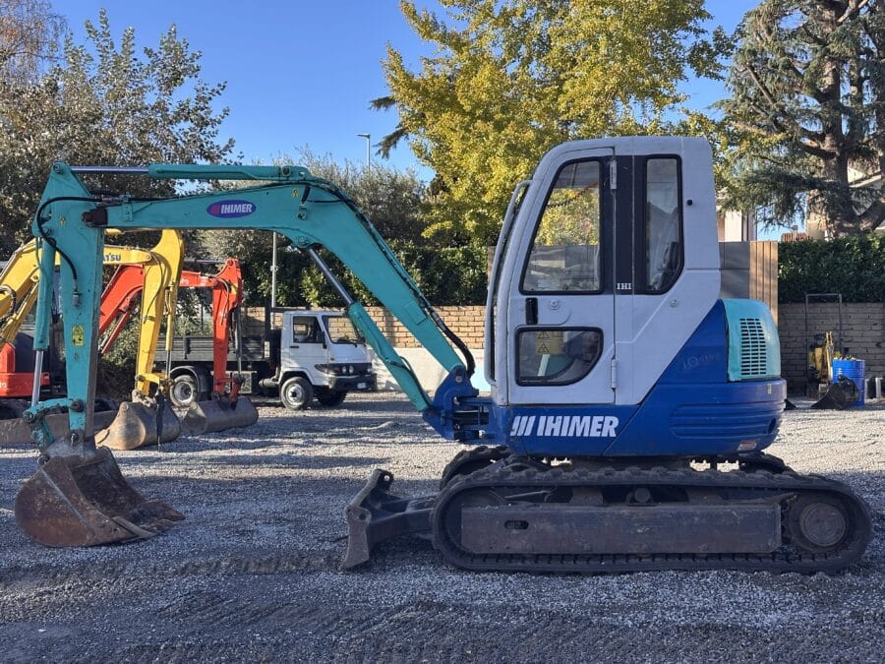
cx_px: 442
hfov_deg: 39.7
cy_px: 332
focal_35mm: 48
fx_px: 1227
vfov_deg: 30.3
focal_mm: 6.86
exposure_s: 1/919
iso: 64
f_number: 1.78
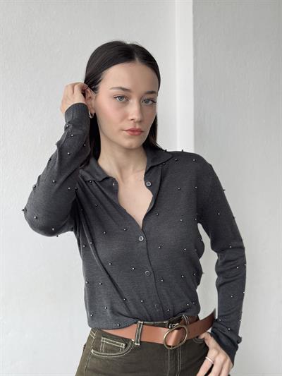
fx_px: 521
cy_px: 188
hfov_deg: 30.3
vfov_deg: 39.6
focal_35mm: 48
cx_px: 141
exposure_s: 1/141
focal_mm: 6.76
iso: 64
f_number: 1.78
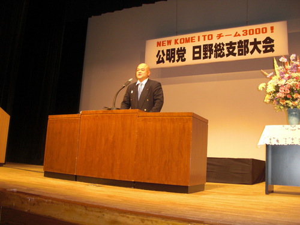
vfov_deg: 39.7
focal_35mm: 36
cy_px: 112
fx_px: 312
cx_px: 150
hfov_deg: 51.4
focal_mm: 6.3
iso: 200
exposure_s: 1/60
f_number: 2.8
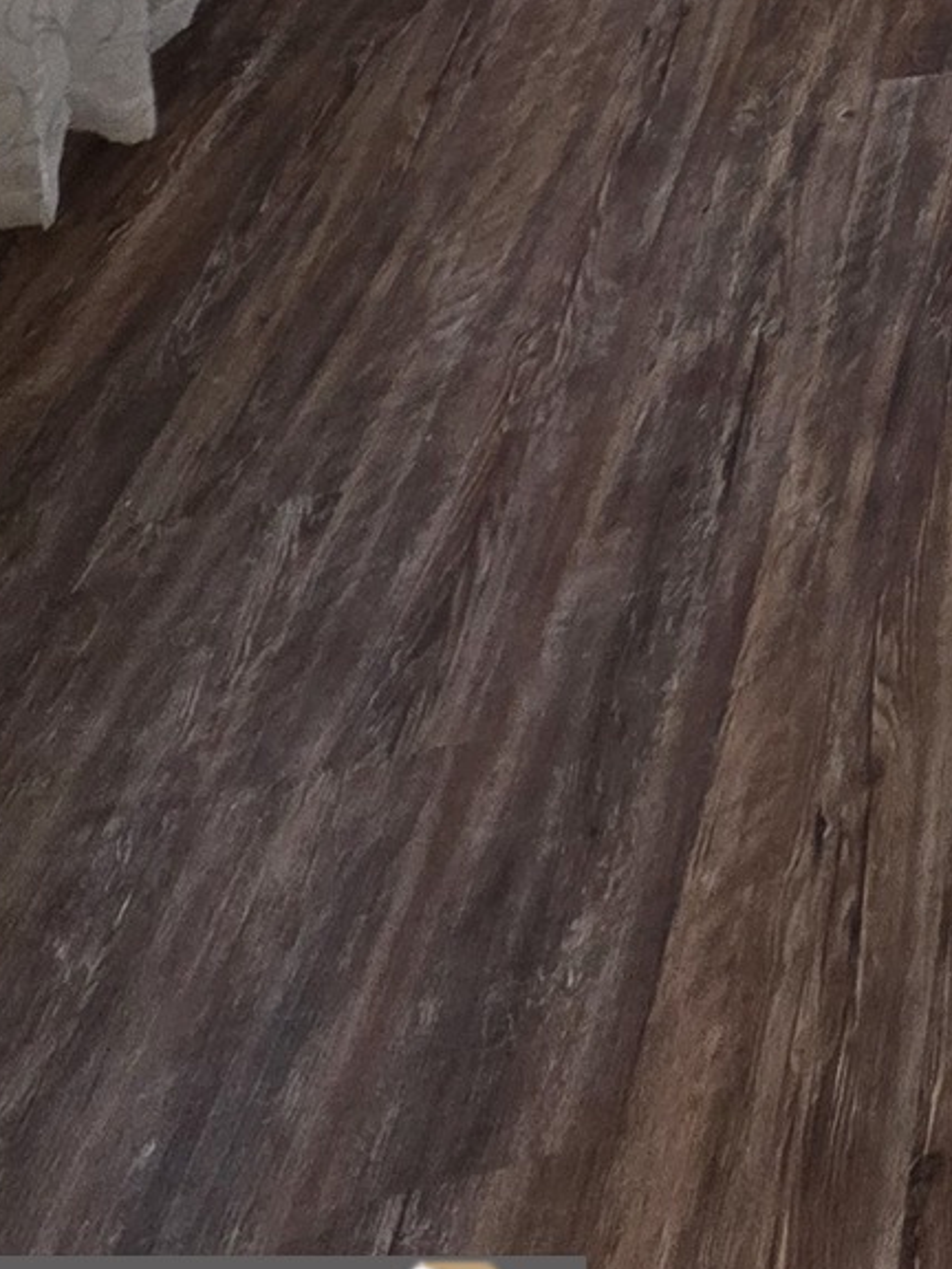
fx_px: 1907
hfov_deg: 20.0
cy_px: -1029
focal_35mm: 52
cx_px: 1730
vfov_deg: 22.0
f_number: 1.9
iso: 250
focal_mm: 2.2
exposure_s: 1/120
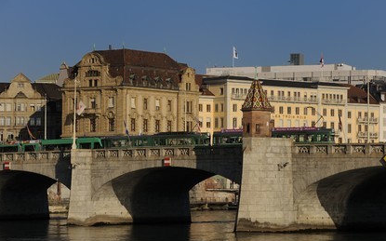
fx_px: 1356
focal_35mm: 129
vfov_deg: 10.1
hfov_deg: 16.2
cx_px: 194
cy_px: 121
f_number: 13
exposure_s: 1/320
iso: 200
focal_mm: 125
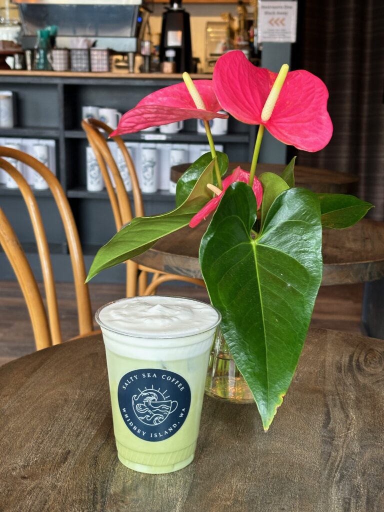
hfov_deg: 28.0
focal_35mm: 52
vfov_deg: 36.8
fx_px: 770
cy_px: 256
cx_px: 192
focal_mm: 5.96
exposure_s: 1/60
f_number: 1.6
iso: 125
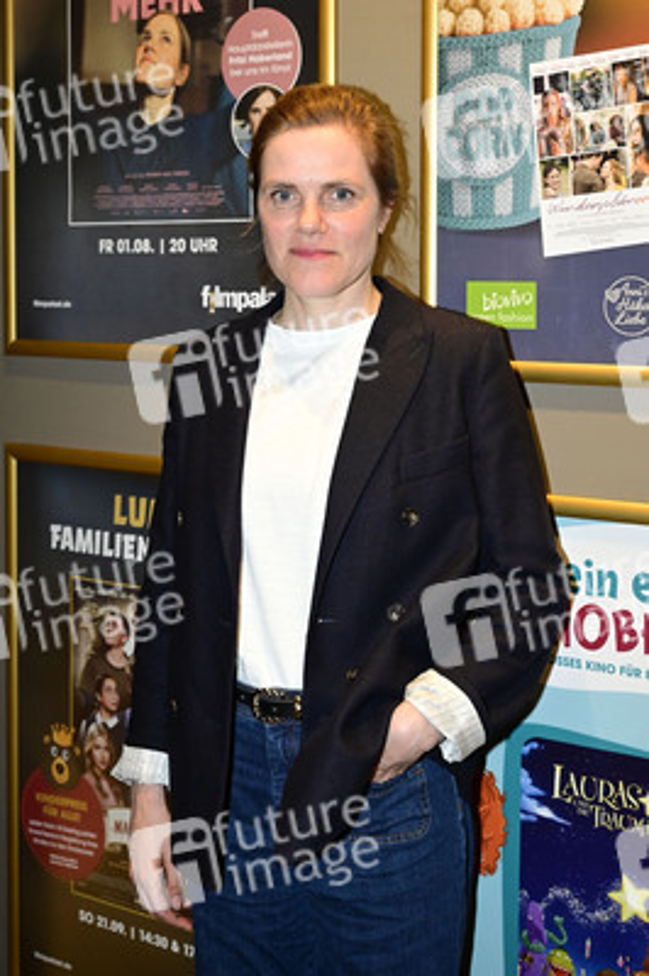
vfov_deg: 42.8
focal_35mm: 46
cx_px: 324
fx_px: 1246
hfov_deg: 29.2
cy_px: 488
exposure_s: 1/200
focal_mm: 46
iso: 2500
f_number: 4.5
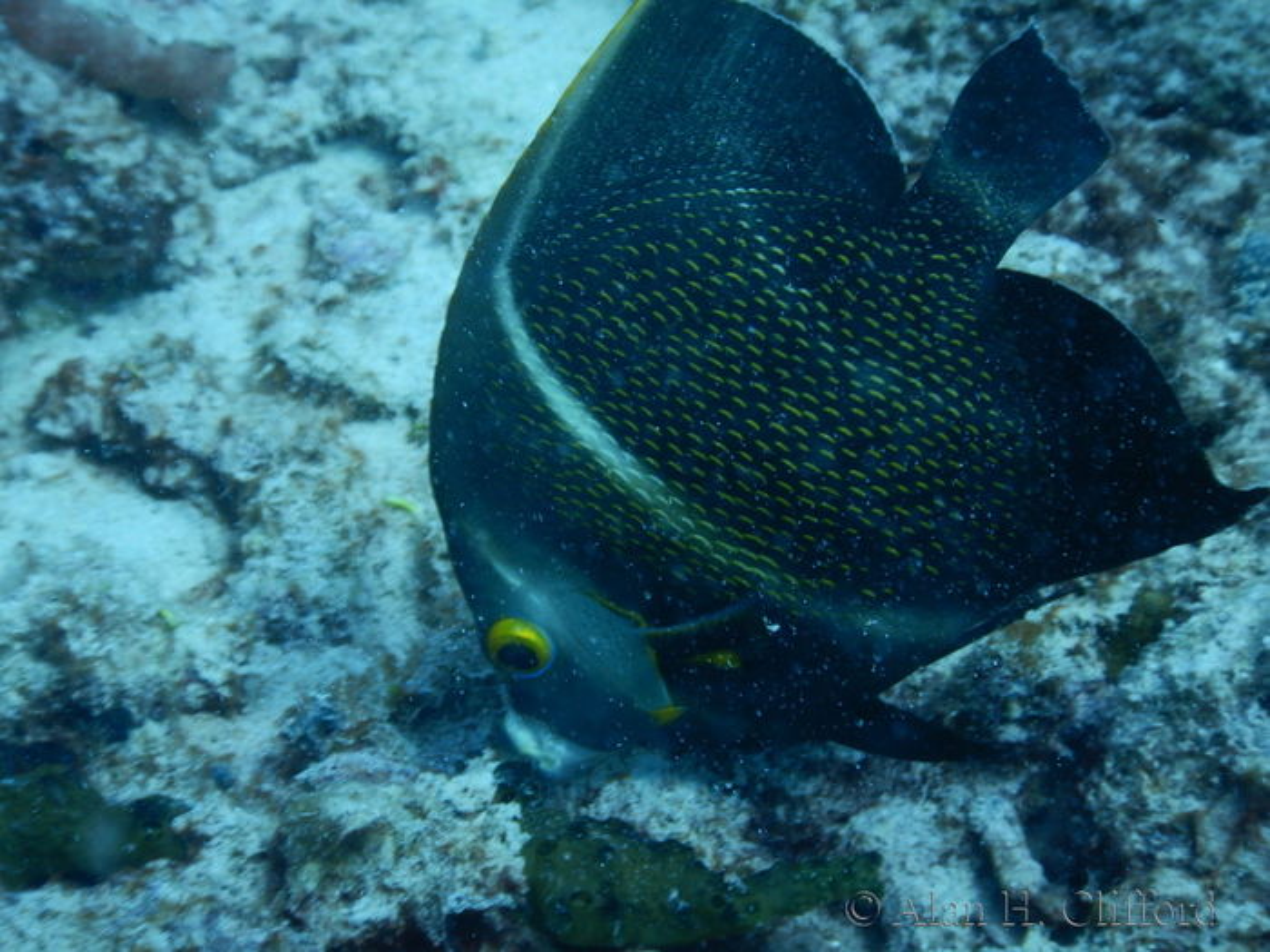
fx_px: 3706
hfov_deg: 19.4
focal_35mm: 101
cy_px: 476
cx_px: 635
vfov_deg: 14.6
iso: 125
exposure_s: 1/200
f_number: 4.8
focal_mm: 18.1
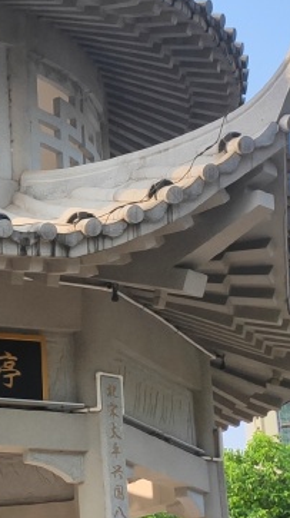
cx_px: -133
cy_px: 269
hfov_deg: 12.3
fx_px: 1288
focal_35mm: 94
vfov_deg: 22.7
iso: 112
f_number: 1.75
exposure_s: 1/1168
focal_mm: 4.77
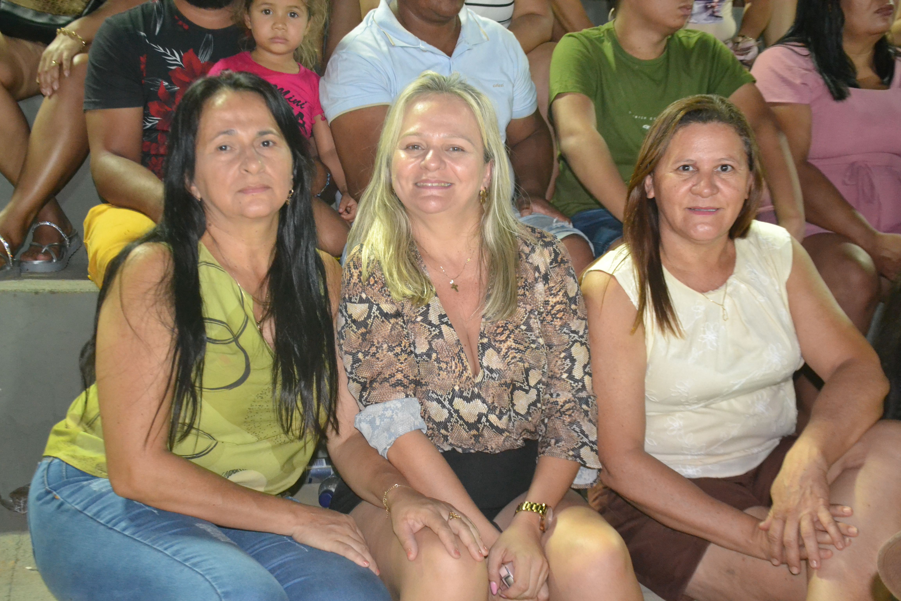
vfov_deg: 28.1
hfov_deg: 41.1
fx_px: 1201
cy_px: 300
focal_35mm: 48
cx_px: 450
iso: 3200
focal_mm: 32
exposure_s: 1/60
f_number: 4.2
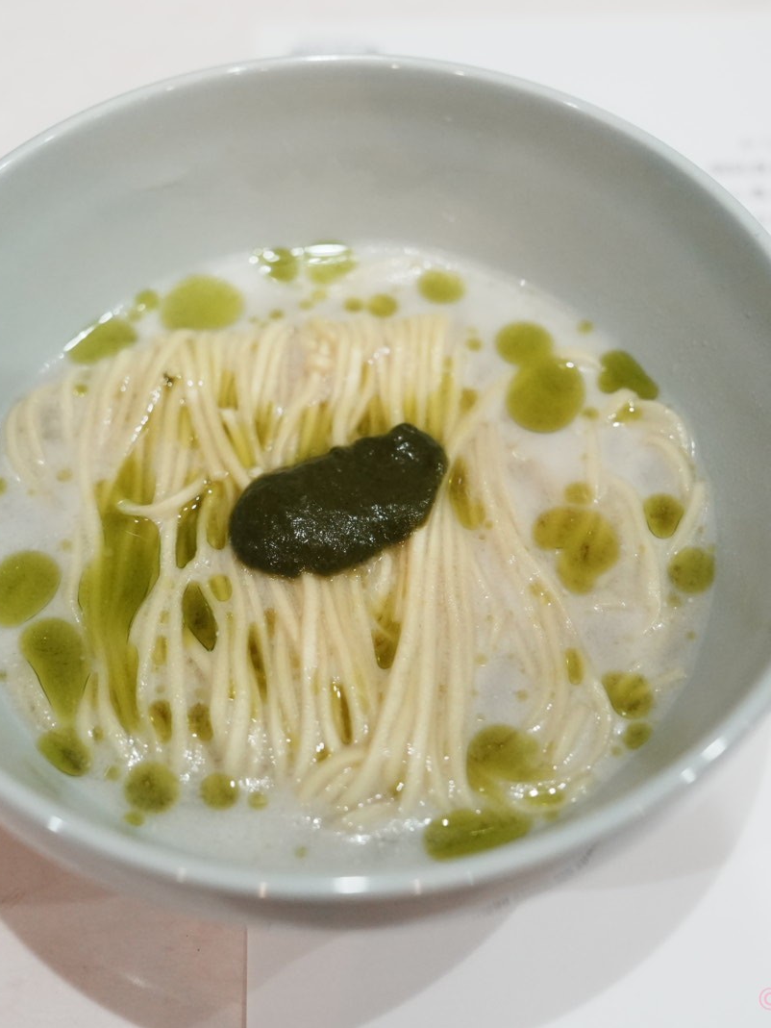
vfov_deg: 39.7
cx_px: 348
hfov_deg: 30.3
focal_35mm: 48
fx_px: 1425
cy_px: 511
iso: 4000
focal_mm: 33
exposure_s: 1/320
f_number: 4
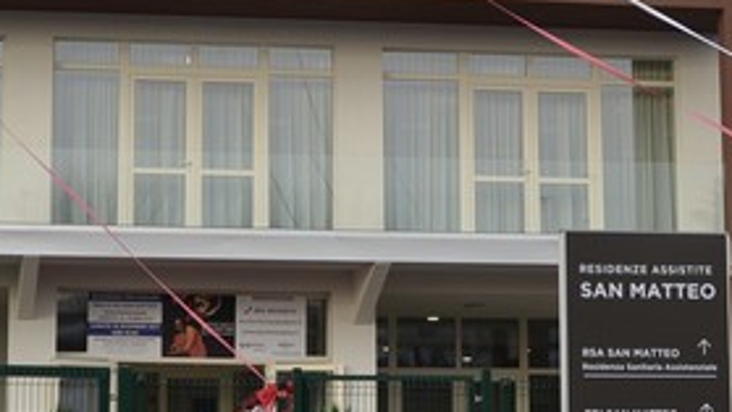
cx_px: 207
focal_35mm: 102
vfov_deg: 11.9
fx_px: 1972
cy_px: 133
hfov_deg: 20.9
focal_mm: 21
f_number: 5.6
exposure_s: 1/125
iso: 125
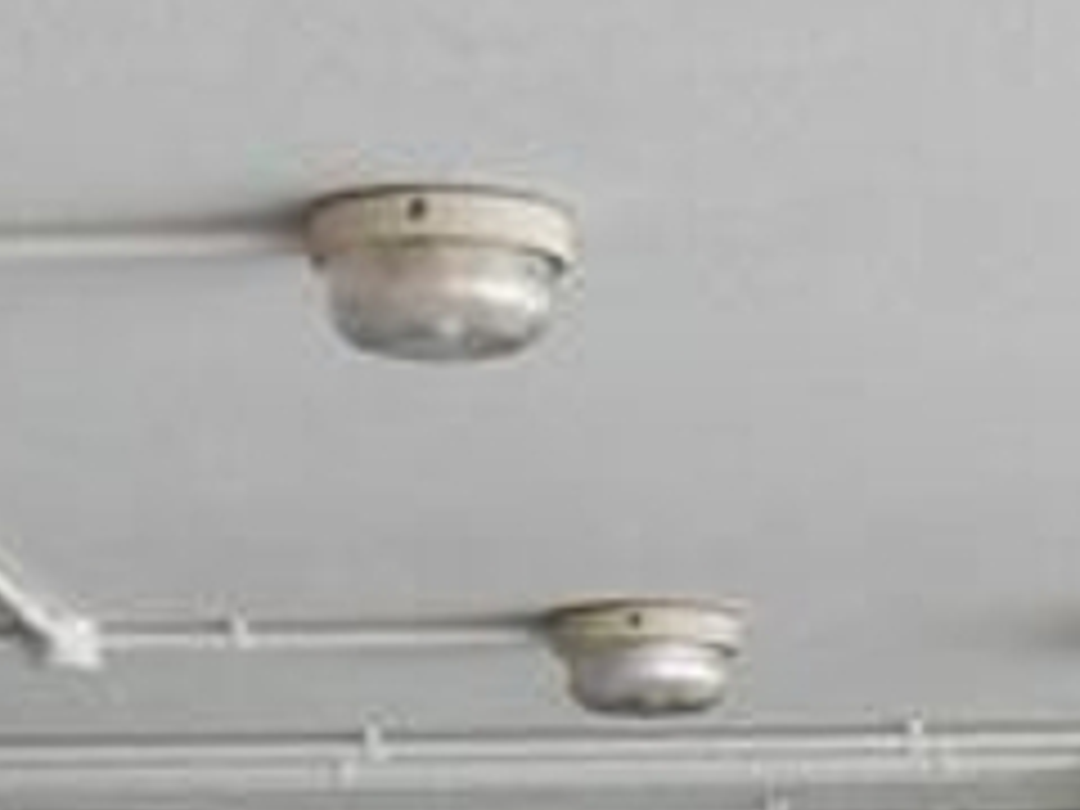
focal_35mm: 200
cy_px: 2506
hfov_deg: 9.8
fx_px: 6240
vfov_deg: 6.7
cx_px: 1035
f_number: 4
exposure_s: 1/30
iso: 200
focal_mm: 5.4
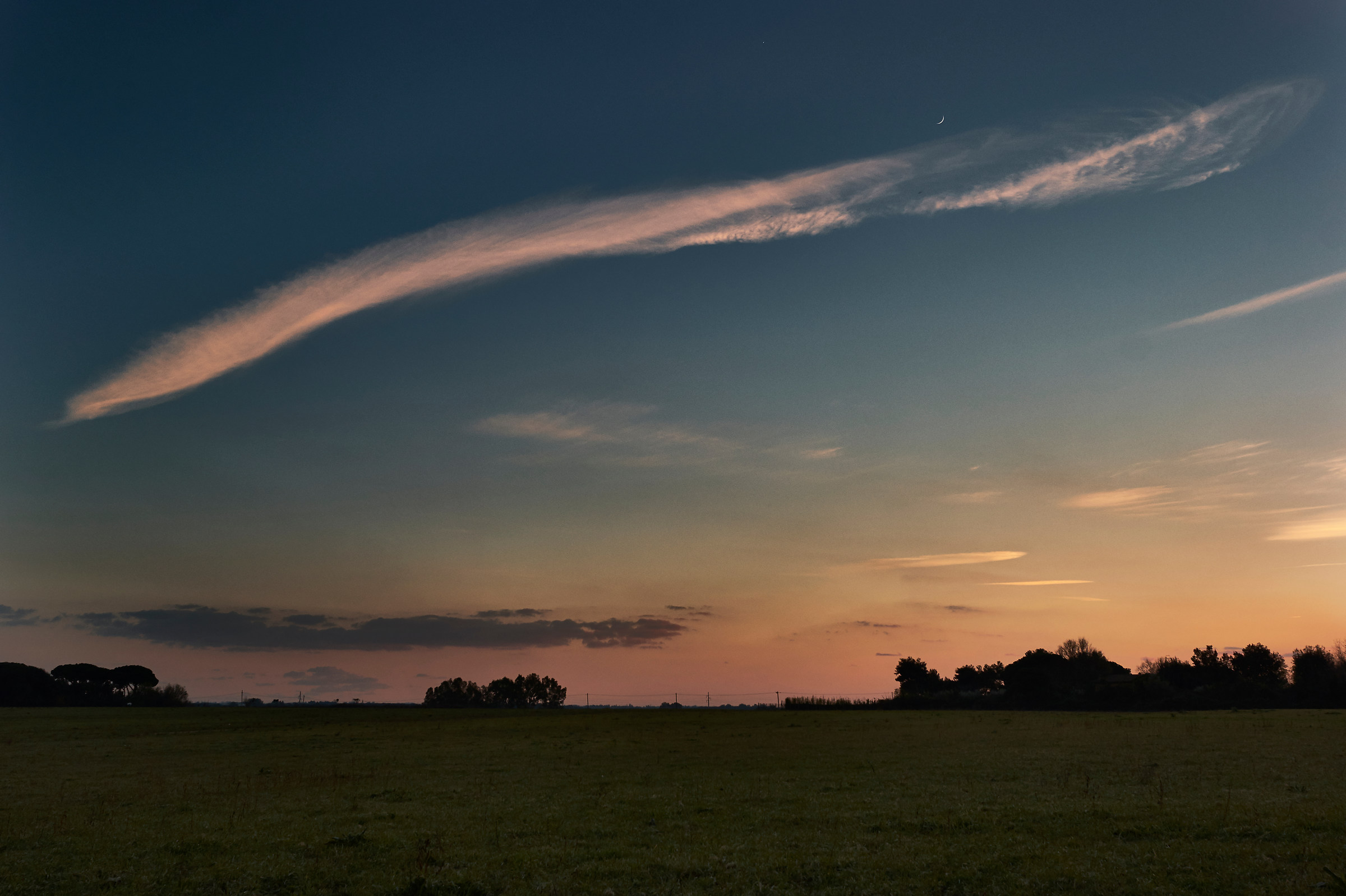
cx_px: 673
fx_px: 1121
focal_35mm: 30
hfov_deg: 62.0
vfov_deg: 43.6
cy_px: 448
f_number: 7.1
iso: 100
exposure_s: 1/60
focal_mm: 20
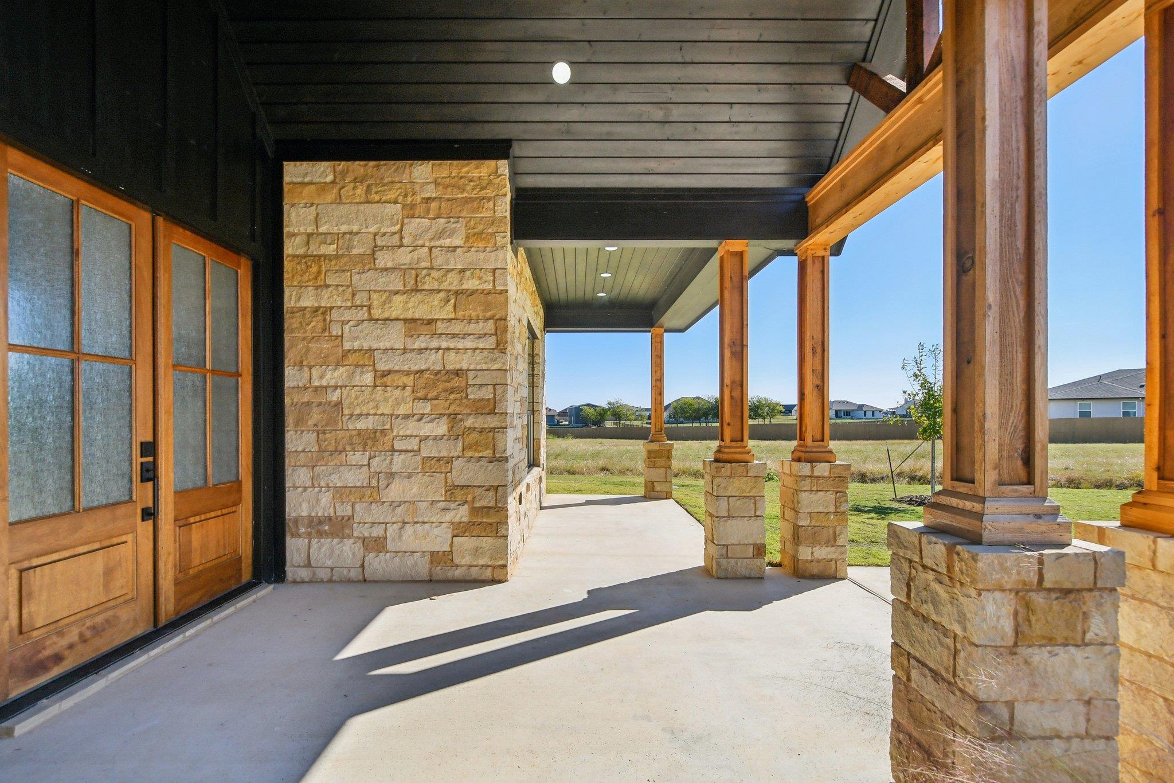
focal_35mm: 15
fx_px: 489
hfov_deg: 100.4
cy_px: 392
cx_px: 587
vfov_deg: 77.3
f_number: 8
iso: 400
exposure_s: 1/800
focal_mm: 10
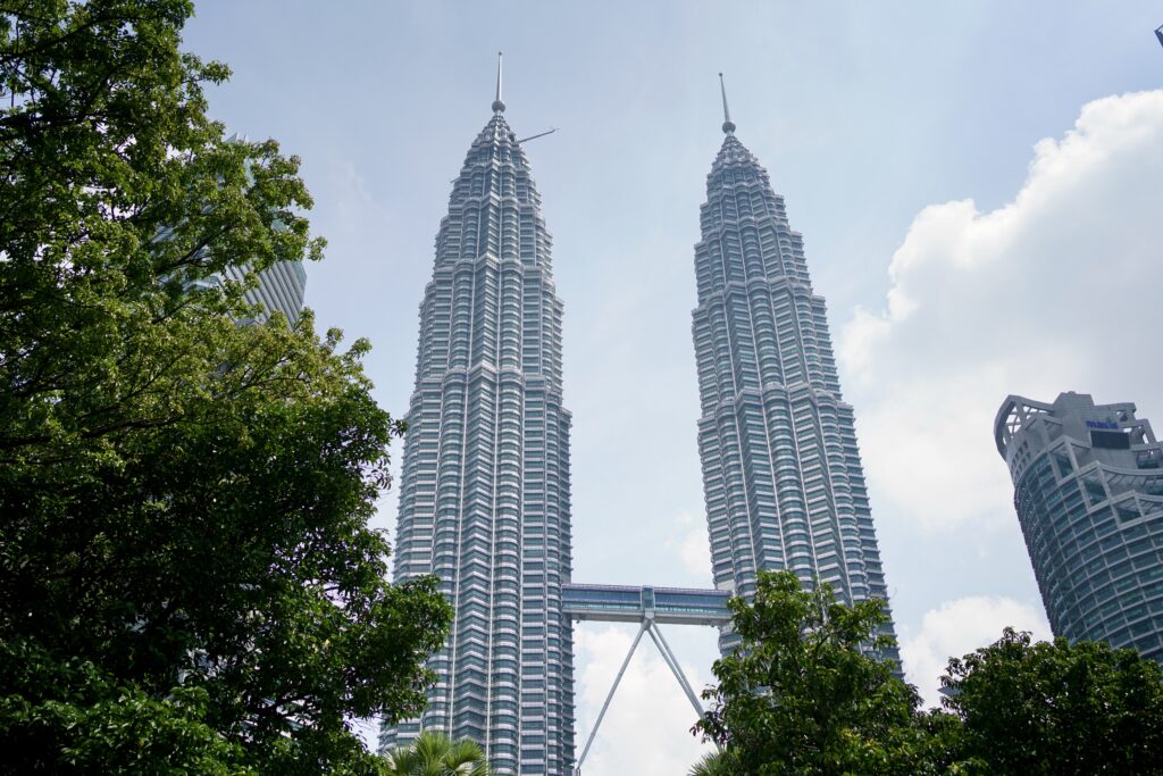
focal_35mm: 35
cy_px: 388
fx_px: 1131
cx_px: 582
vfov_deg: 37.9
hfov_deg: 54.4
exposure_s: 1/8000
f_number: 2.8
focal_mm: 35
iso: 400
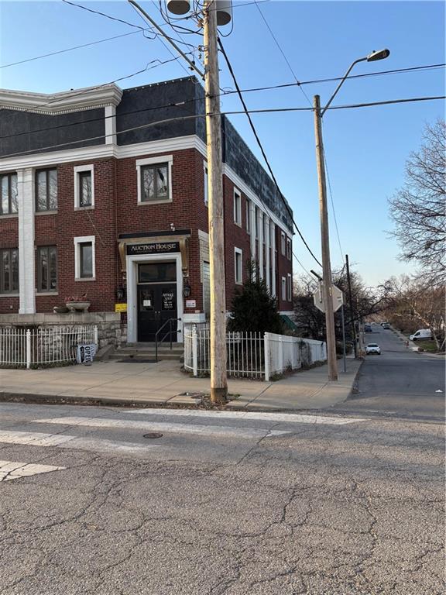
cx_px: 223
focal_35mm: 26
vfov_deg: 67.3
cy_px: 298
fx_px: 447
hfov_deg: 53.1
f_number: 1.6
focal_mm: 5.96
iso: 50
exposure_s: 1/865
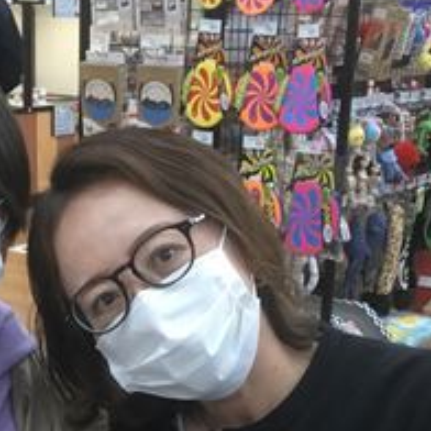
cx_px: 143
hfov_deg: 20.6
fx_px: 1183
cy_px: 473
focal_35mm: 84
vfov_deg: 19.8
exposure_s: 1/30
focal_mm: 3.3
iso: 100
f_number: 2.4
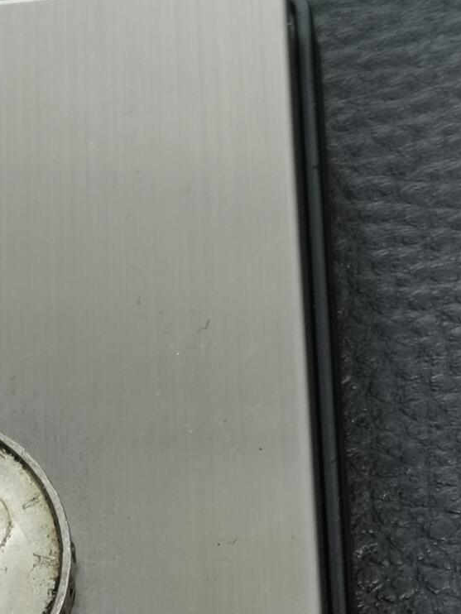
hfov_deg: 8.3
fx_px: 3141
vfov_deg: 11.0
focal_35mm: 177
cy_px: 637
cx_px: -97
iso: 50
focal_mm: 5.58
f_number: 1.8
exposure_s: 1/100
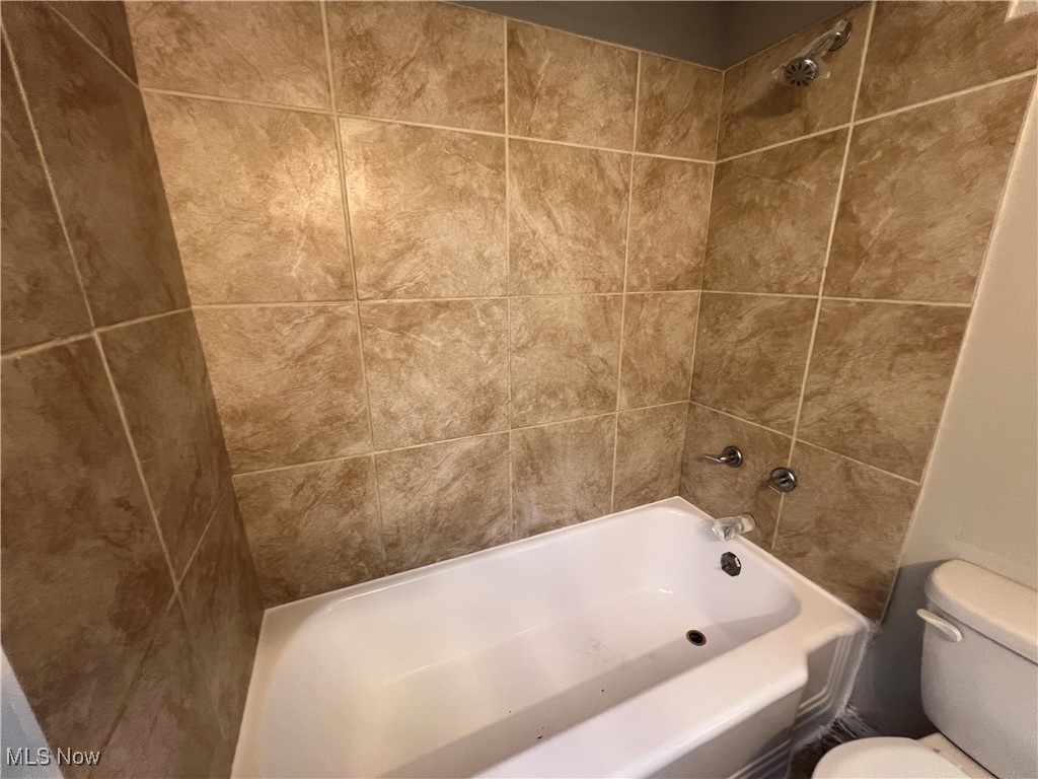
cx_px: 519
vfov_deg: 89.9
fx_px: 390
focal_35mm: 13
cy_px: 390
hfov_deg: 106.2
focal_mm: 1.57
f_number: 1.8
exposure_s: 1/99
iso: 200
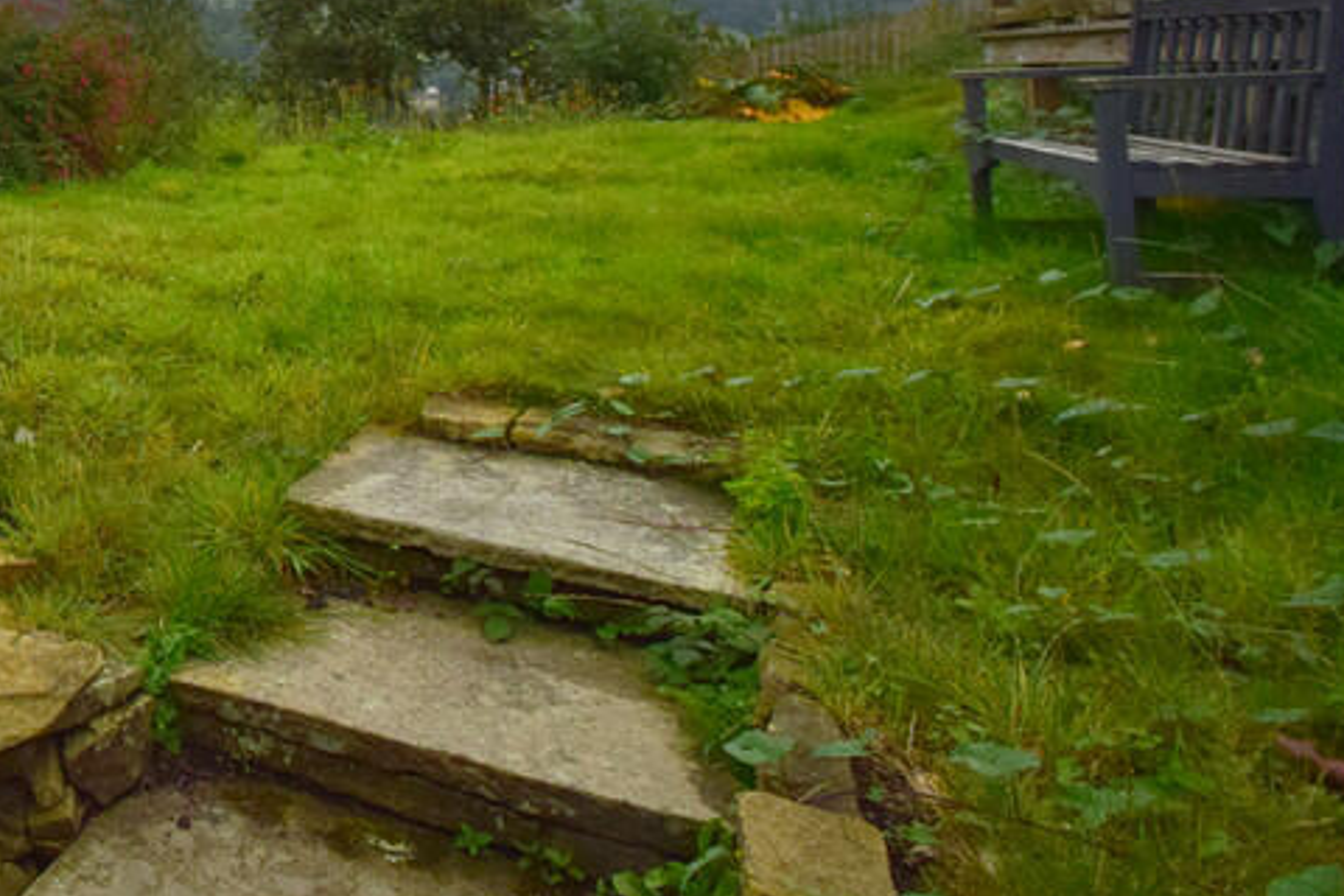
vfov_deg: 37.7
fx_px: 1195
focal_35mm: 32
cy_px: 49
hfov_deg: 46.9
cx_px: -53
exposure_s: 1/200
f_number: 10
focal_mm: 10
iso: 400
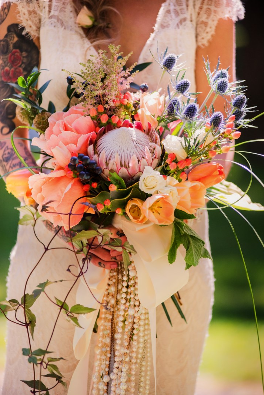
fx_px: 1924
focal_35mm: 175
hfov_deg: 7.8
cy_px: 198
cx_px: 133
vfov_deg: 11.7
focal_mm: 170
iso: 640
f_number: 2.8
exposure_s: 1/4000
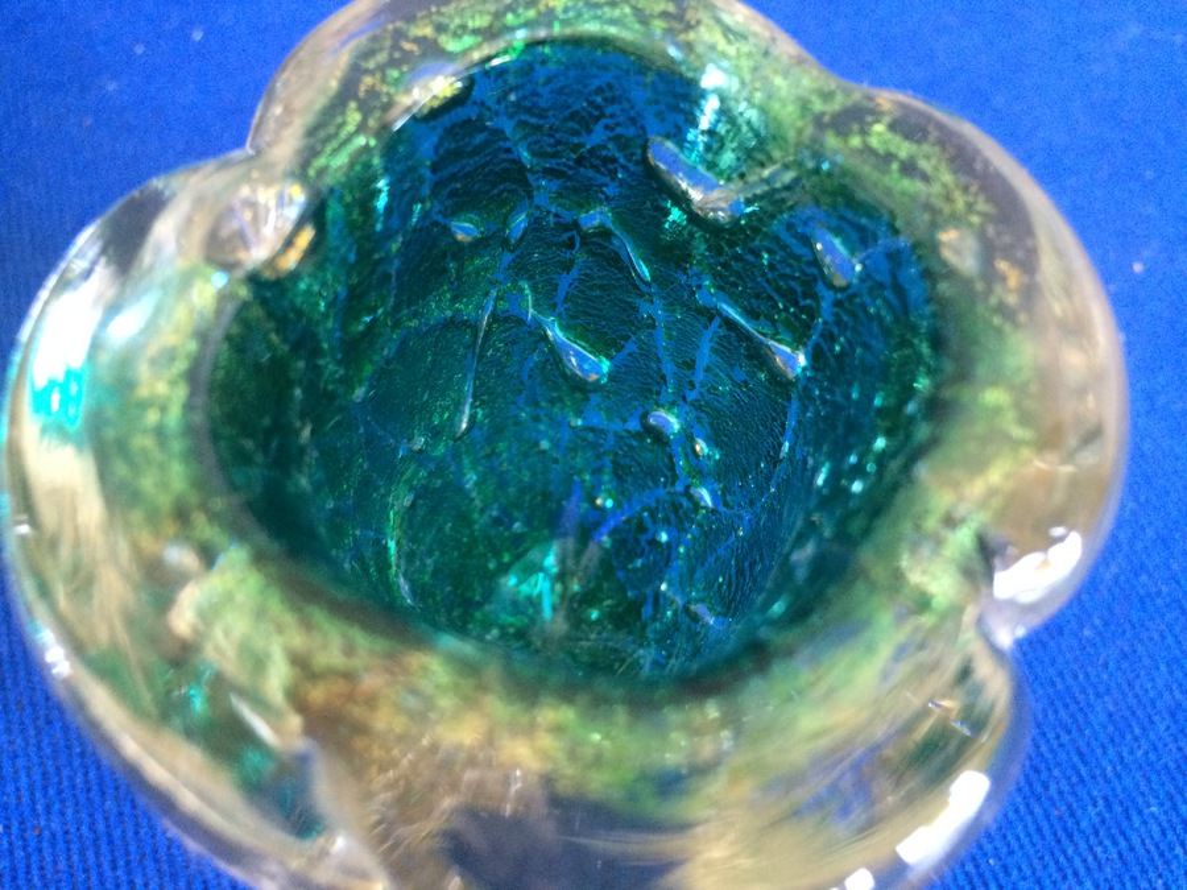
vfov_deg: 48.2
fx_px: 994
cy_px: 445
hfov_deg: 61.7
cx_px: 594
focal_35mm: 29
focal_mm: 4.15
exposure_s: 1/30
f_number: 2.2
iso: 320
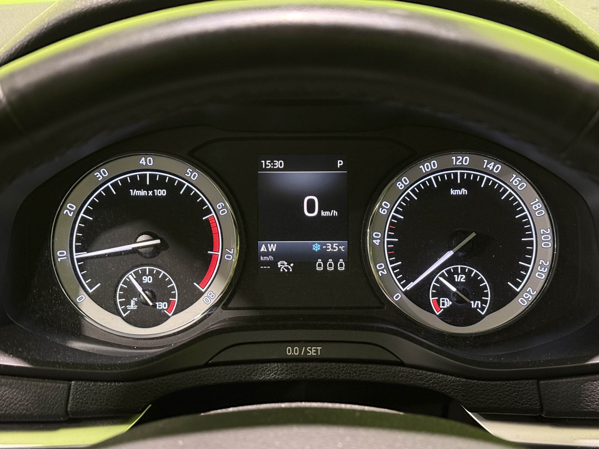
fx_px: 831
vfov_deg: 30.3
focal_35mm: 48
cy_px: 224
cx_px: 300
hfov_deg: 39.7
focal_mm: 6.76
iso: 800
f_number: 1.78
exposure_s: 1/22
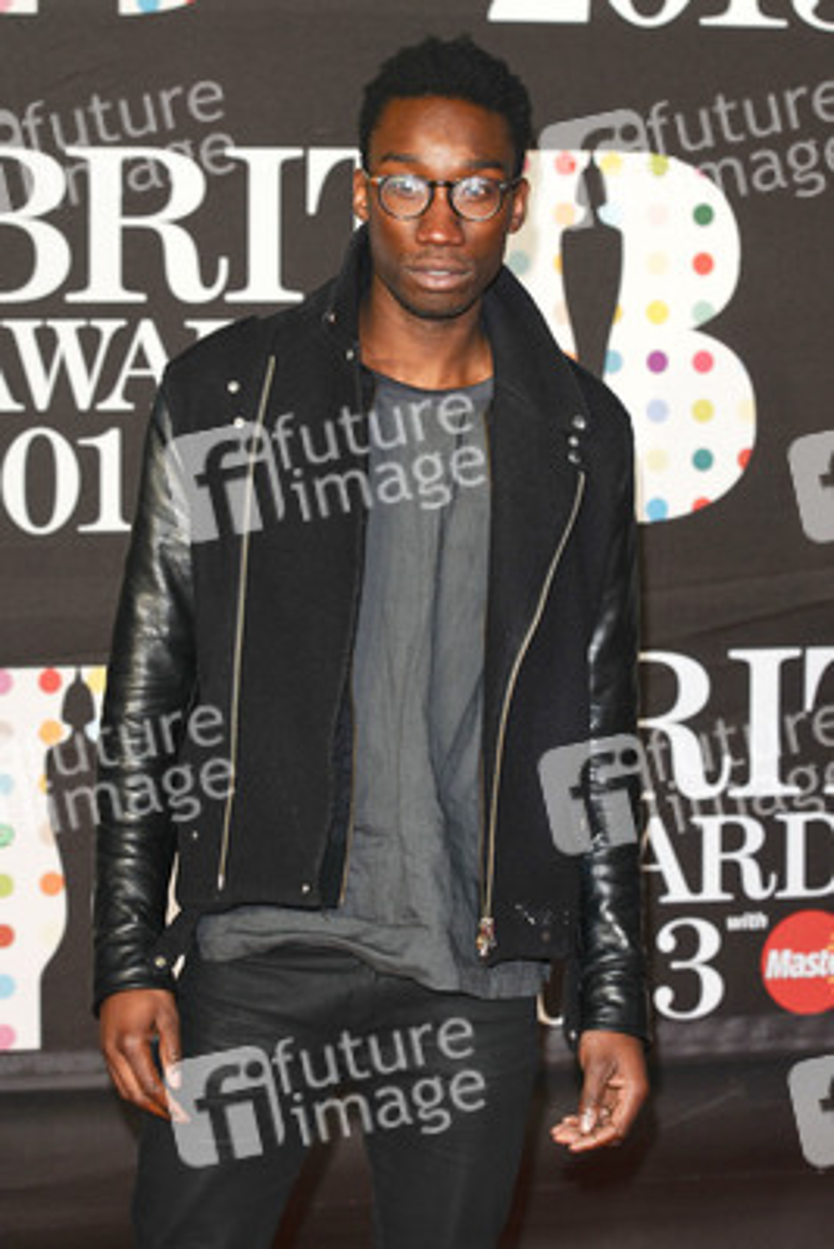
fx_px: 4166
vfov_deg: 17.1
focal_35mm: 120
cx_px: 417
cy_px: 624
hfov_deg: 11.4
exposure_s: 1/200
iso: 320
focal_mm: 80
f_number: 4.5
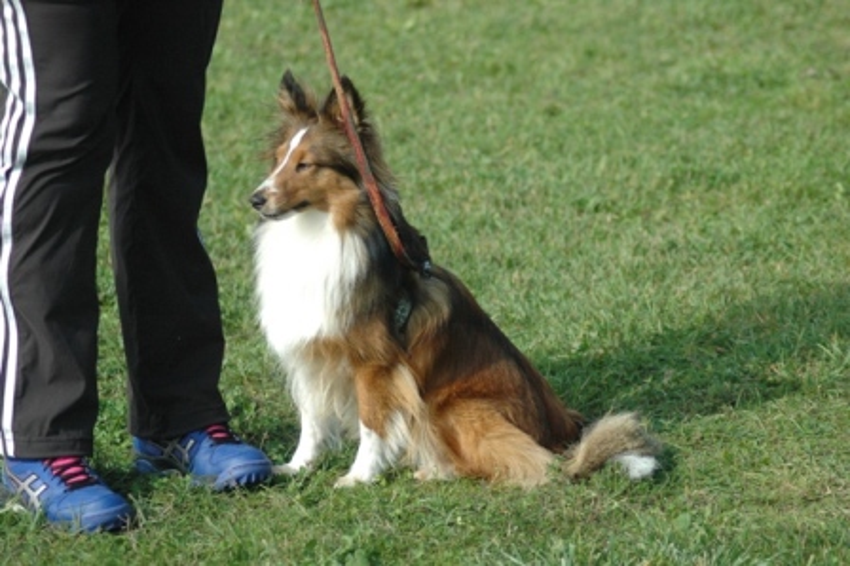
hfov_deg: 12.2
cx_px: 425
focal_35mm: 168
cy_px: 283
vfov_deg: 8.2
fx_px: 3964
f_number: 6.3
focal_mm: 112
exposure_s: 1/2000
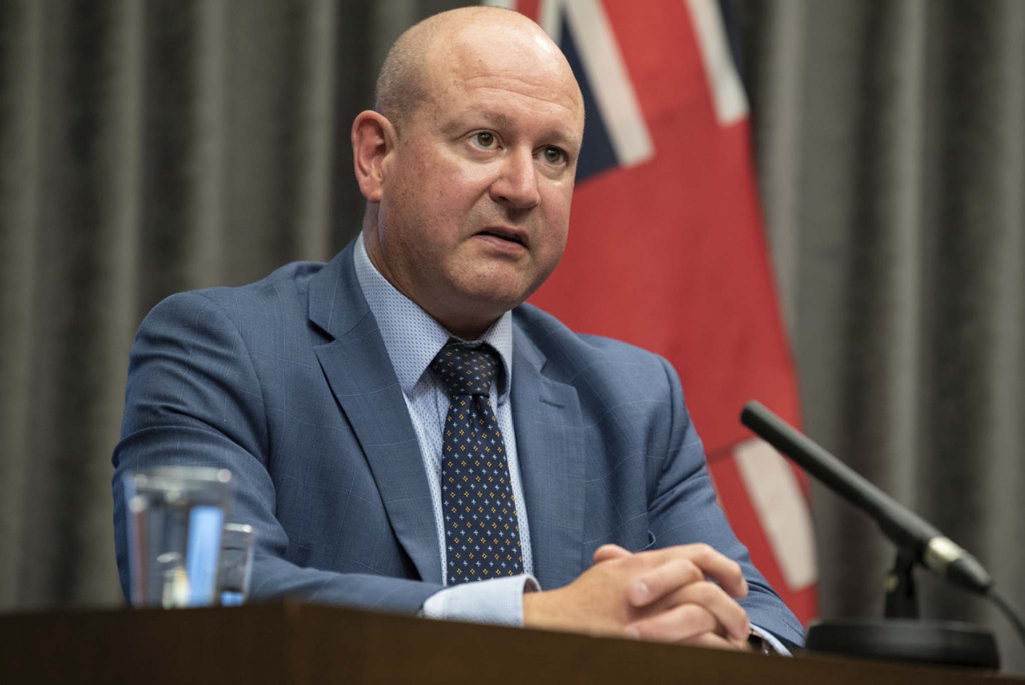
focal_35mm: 200
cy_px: 342
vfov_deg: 6.9
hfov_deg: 10.3
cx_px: 512
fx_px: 5697
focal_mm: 200
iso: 1600
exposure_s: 1/125
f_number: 4
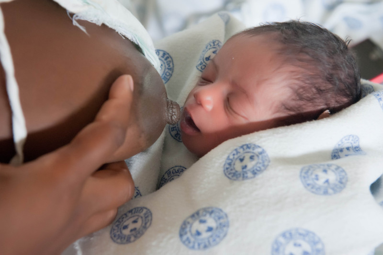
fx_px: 744
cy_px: 128
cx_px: 192
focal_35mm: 70
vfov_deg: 19.4
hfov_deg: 28.9
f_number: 6.3
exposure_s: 1/200
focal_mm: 70
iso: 5000
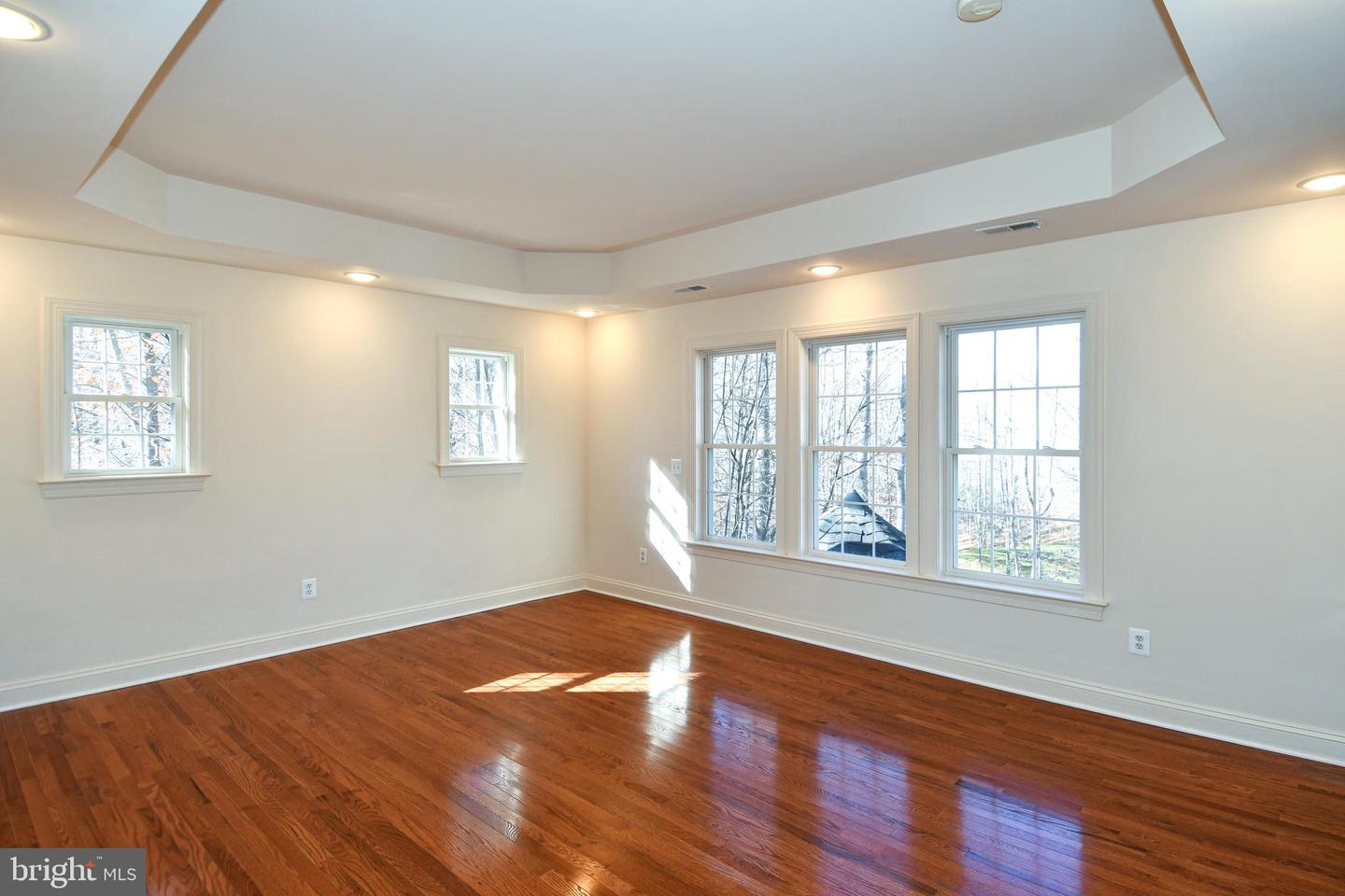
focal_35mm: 18
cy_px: 448
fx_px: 672
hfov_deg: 90.0
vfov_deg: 67.4
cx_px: 672
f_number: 5
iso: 200
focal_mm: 12
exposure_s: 1/100
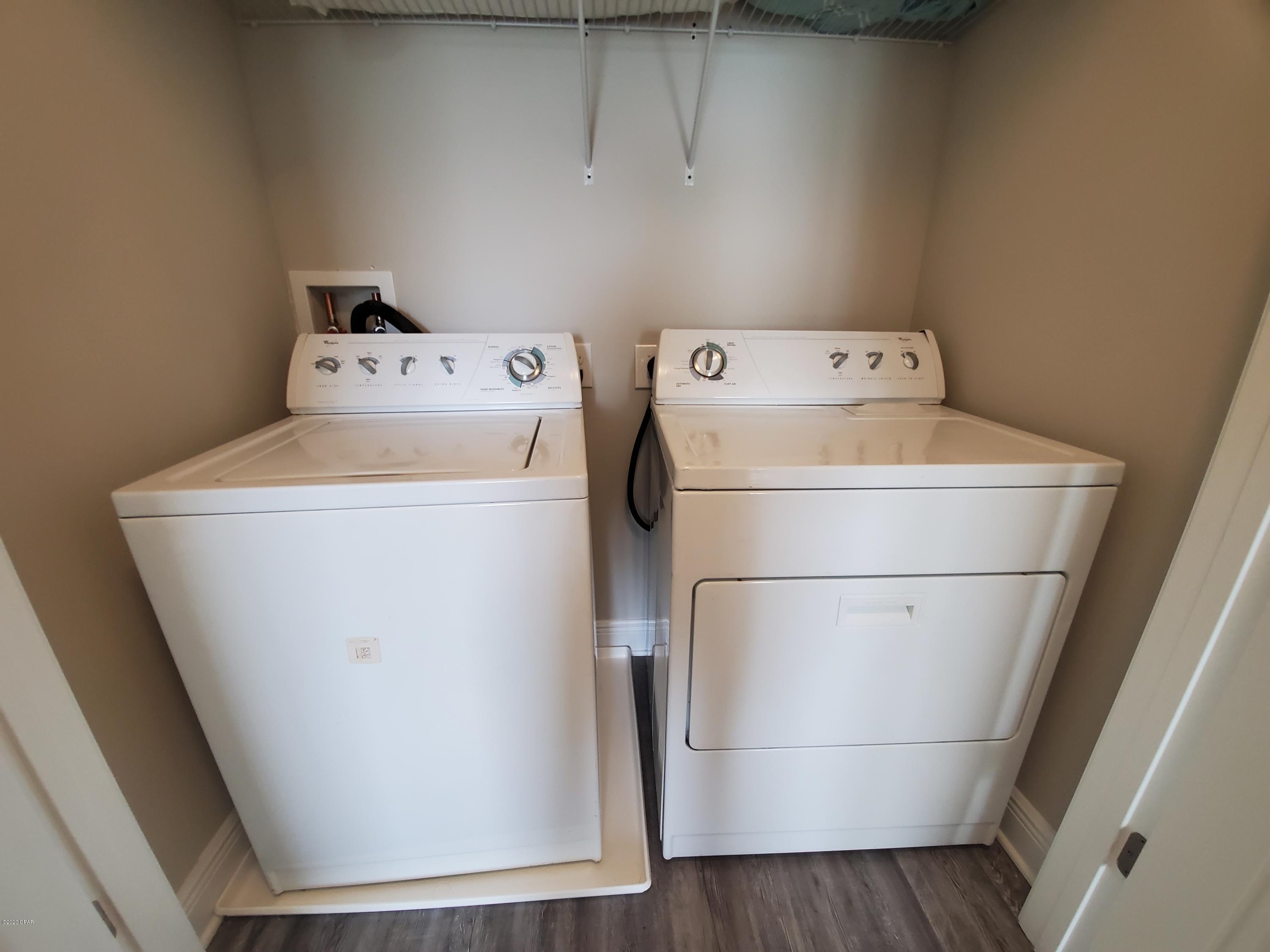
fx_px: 477
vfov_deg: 89.9
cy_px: 476
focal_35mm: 13
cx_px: 635
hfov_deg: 106.2
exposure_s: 1/60
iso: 200
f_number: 2.2
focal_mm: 1.8
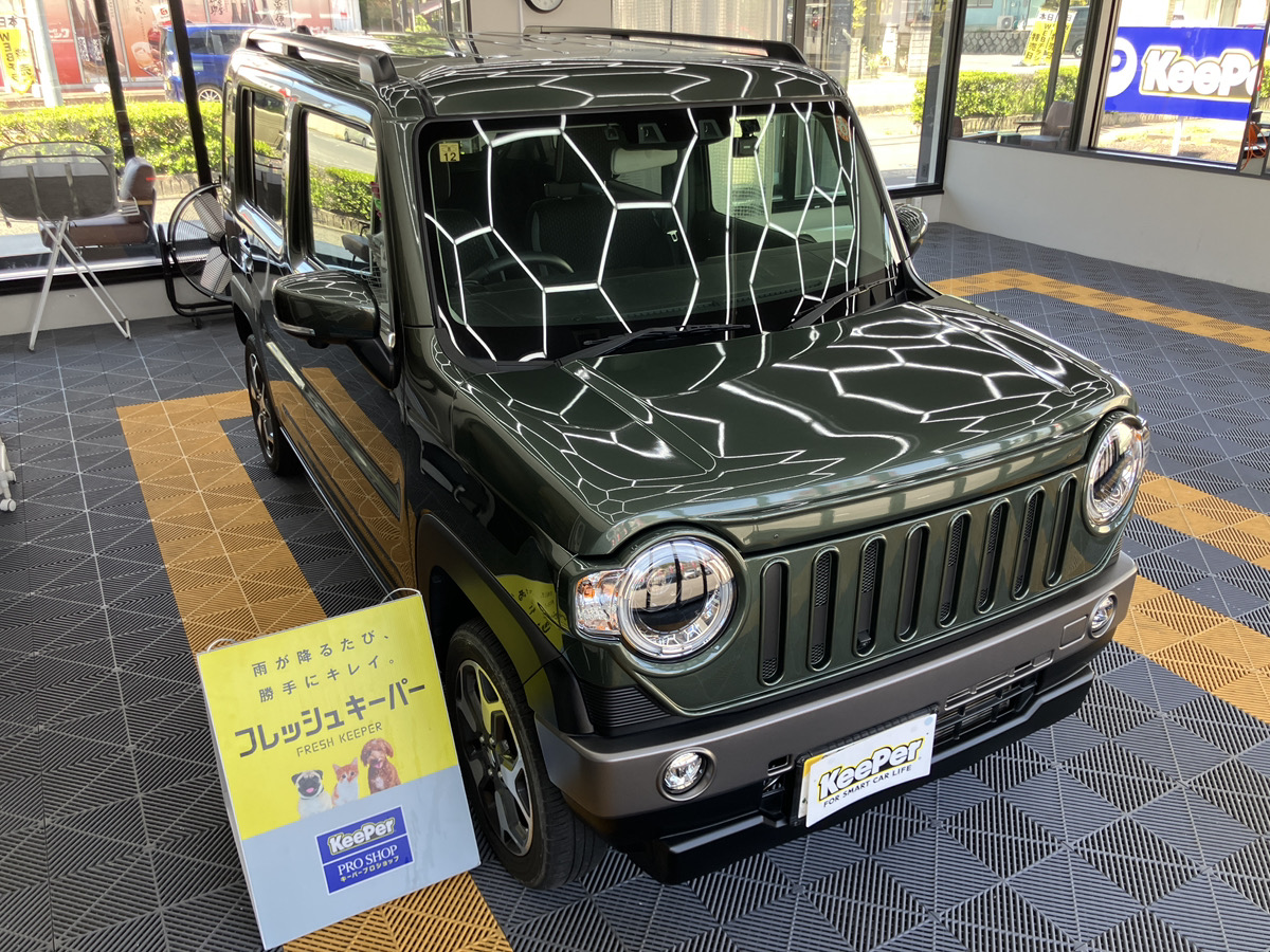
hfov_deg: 63.4
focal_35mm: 28
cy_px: 476
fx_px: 1027
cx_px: 635
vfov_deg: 49.7
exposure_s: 1/120
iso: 50
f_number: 1.8
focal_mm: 3.99
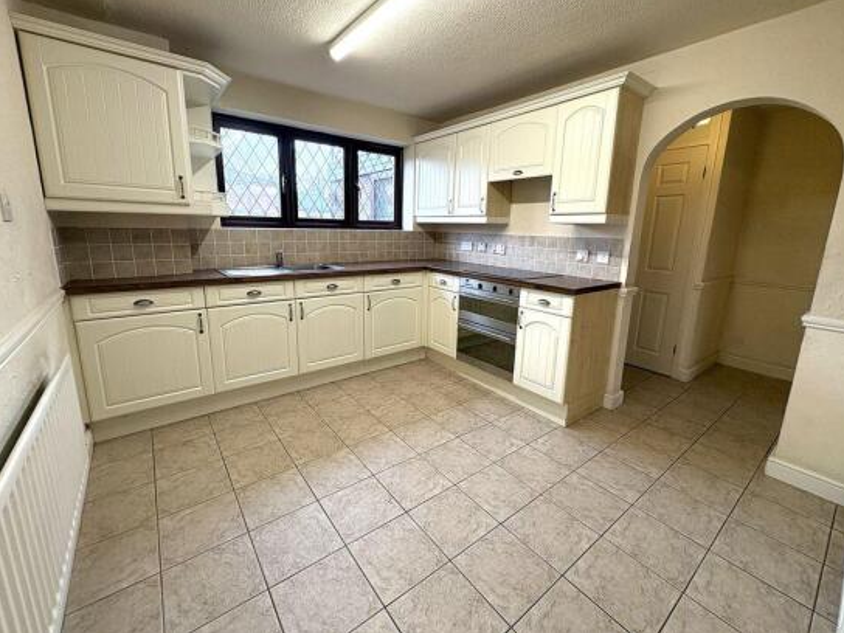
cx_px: 424
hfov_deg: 98.2
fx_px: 366
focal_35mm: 15
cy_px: 299
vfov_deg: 81.7
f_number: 2.2
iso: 125
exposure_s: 1/100
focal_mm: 2.22
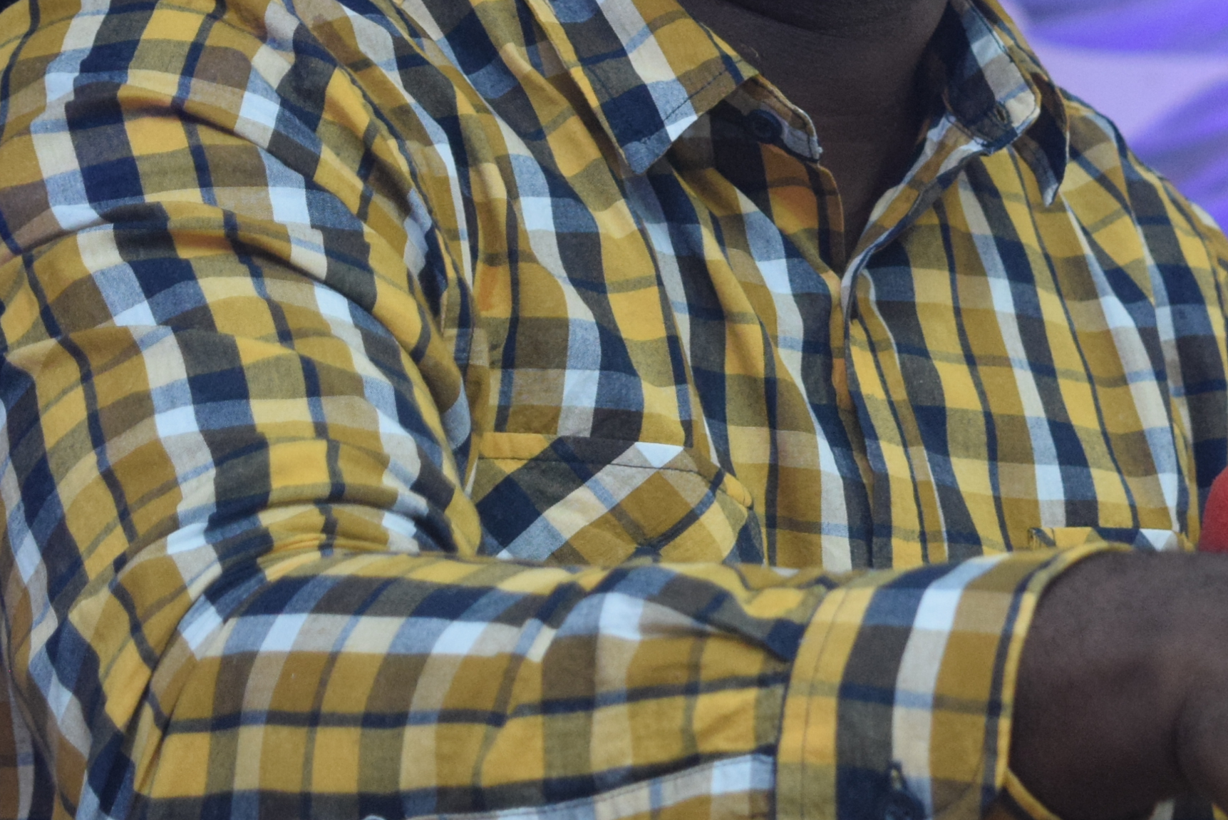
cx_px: 996
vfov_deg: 6.4
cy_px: -56
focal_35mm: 215
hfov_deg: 9.5
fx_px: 7346
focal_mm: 55
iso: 1600
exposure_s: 1/100
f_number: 5.6
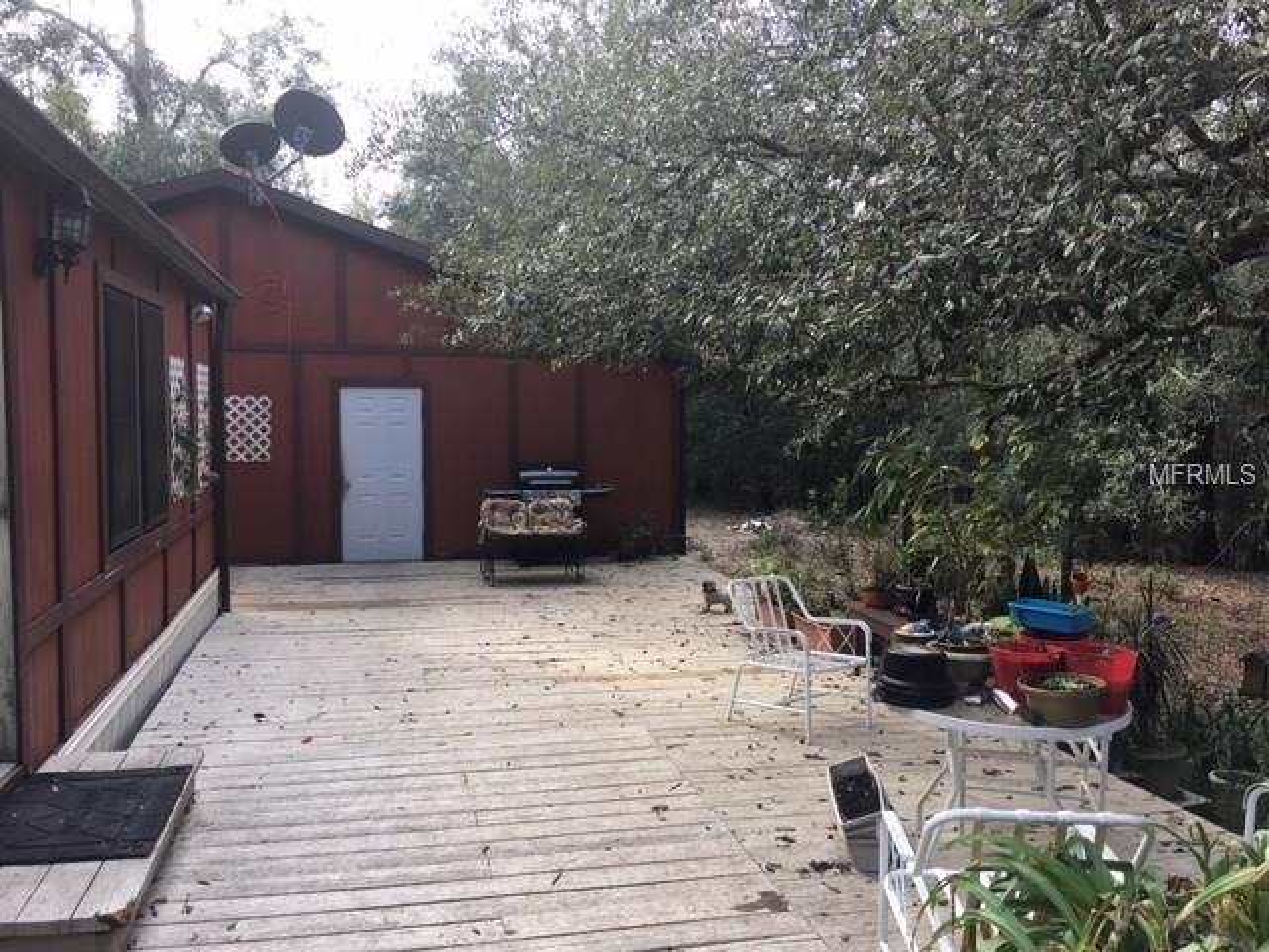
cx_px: 634
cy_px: 476
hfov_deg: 61.7
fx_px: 1063
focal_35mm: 29
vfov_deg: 48.2
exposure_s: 1/167
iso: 25
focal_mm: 4.15
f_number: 2.2
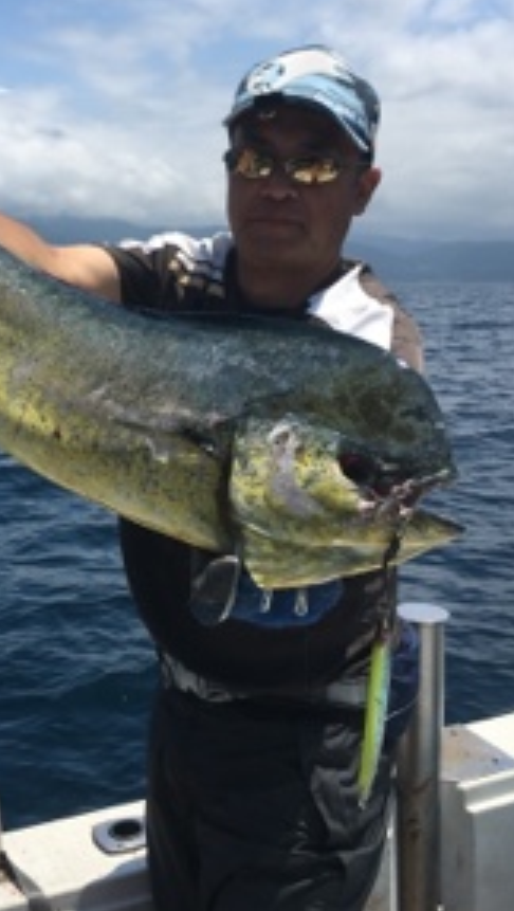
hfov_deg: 26.9
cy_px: 362
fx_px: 1063
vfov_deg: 46.1
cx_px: 146
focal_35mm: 44
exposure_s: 1/2331
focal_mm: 4.15
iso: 25
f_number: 2.2
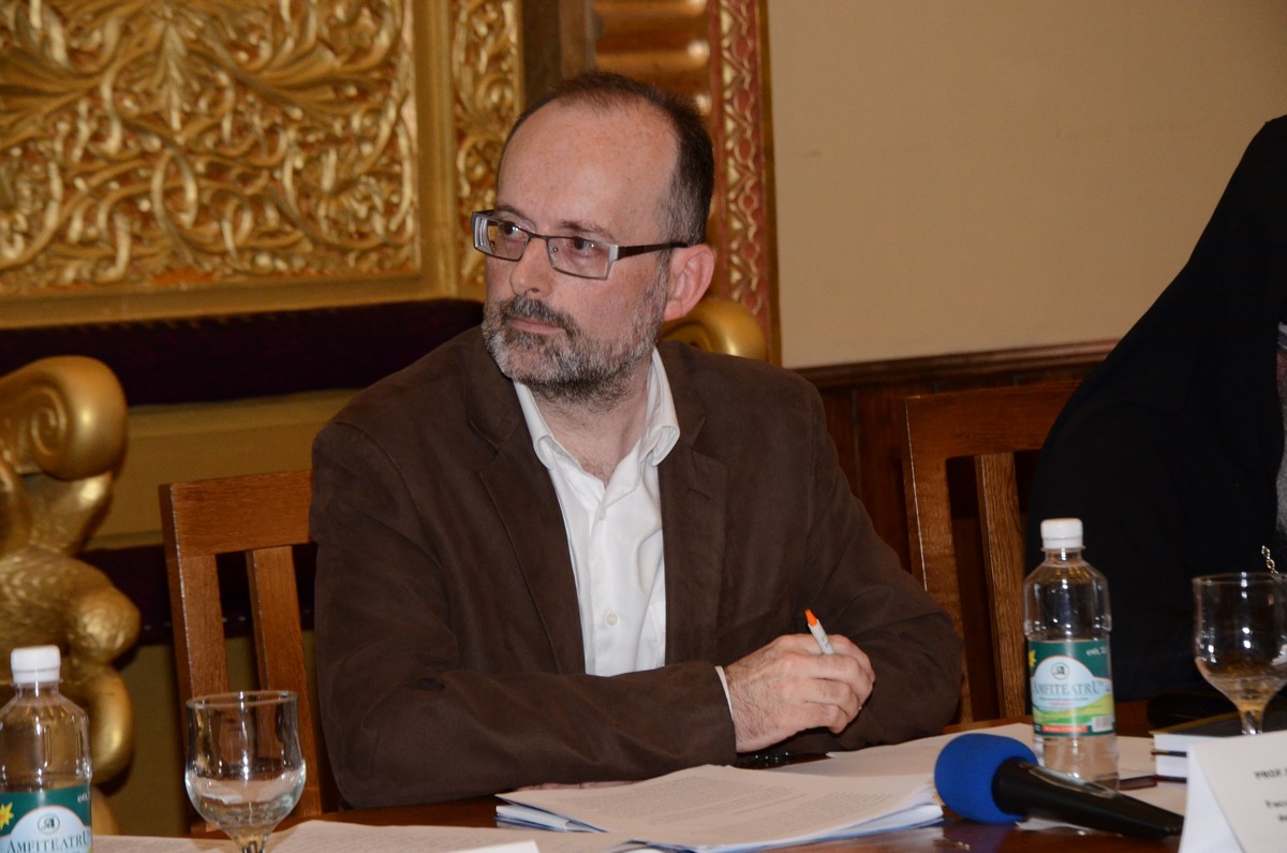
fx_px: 5619
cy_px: 426
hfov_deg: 13.1
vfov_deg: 8.7
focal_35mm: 158
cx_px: 644
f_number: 9
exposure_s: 1/60
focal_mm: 105
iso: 2000
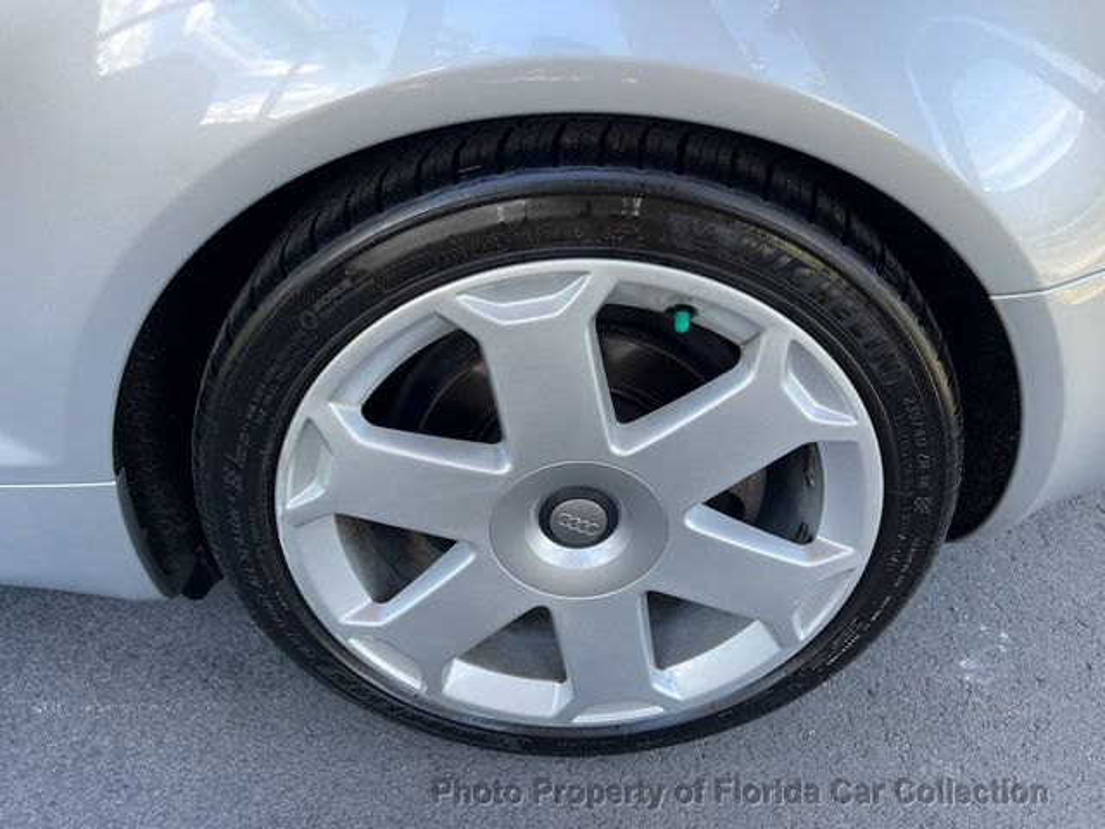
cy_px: 414
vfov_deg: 53.1
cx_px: 552
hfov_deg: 67.3
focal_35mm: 26
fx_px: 830
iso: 40
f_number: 1.5
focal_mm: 5.7
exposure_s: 1/121
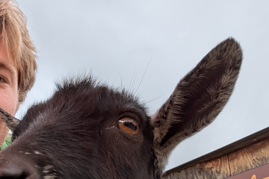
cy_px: 185
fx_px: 374
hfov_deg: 38.9
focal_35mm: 50
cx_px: 80
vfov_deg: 25.5
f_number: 2.2
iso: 42
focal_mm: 2.74
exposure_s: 1/100
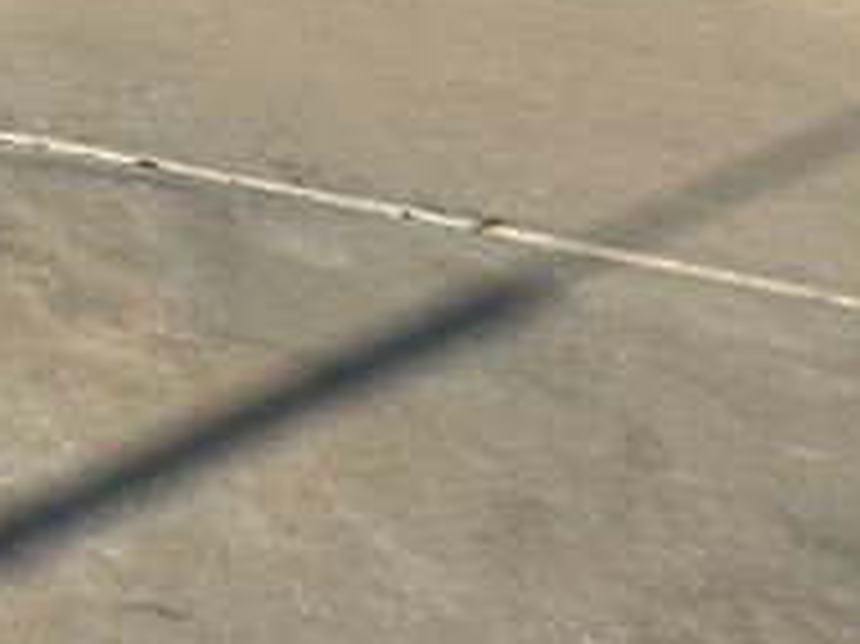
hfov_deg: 19.0
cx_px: -743
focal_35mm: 75
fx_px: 1862
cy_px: -856
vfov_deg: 14.2
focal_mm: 2.22
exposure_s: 1/1346
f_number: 2.2
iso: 50
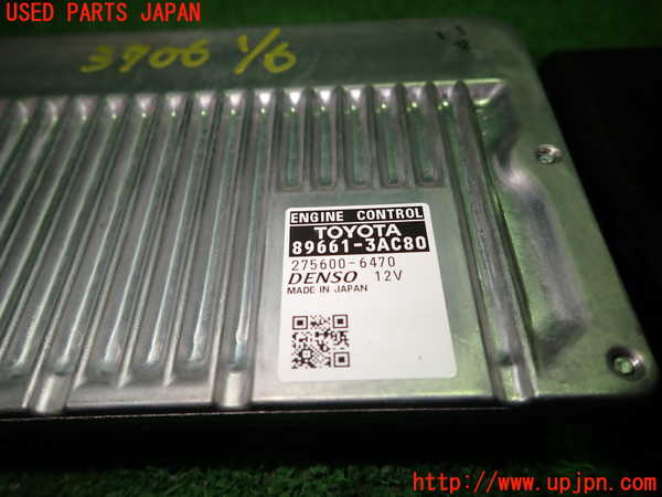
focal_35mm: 25
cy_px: 248
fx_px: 478
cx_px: 331
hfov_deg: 69.4
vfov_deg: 54.9
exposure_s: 1/100
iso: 100
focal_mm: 4.5
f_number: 2
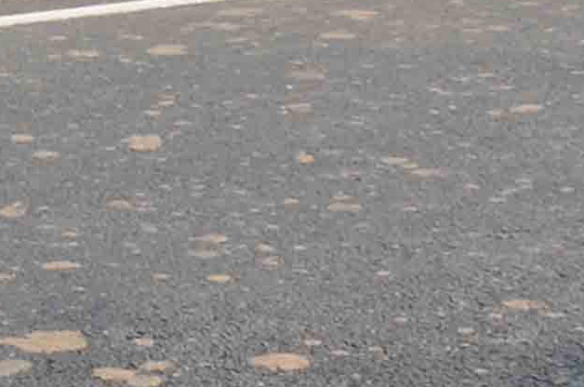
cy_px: -741
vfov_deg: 6.0
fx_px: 3432
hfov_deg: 9.1
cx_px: -623
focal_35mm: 212
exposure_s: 1/200
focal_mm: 18
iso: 100
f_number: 8
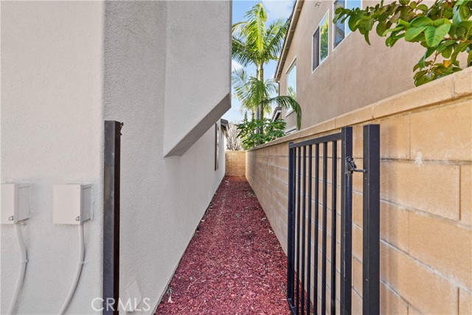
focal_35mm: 16
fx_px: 210
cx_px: 236
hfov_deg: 96.7
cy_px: 158
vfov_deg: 73.8
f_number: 5
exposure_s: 1/15
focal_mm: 16
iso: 160
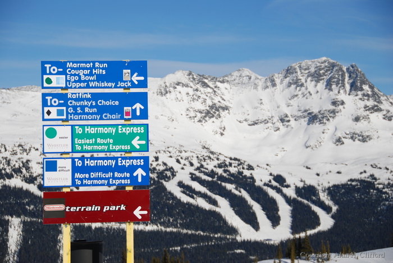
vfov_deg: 13.1
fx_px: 1147
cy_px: 132
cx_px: 196
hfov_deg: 19.4
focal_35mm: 105
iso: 100
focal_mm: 70
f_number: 5
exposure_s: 1/1250
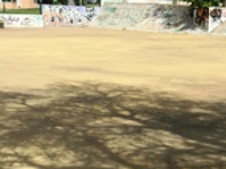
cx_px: 209
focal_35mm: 76
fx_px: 496
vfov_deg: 19.3
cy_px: 115
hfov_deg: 24.8
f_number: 2.2
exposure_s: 1/2639
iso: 32
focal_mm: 4.15
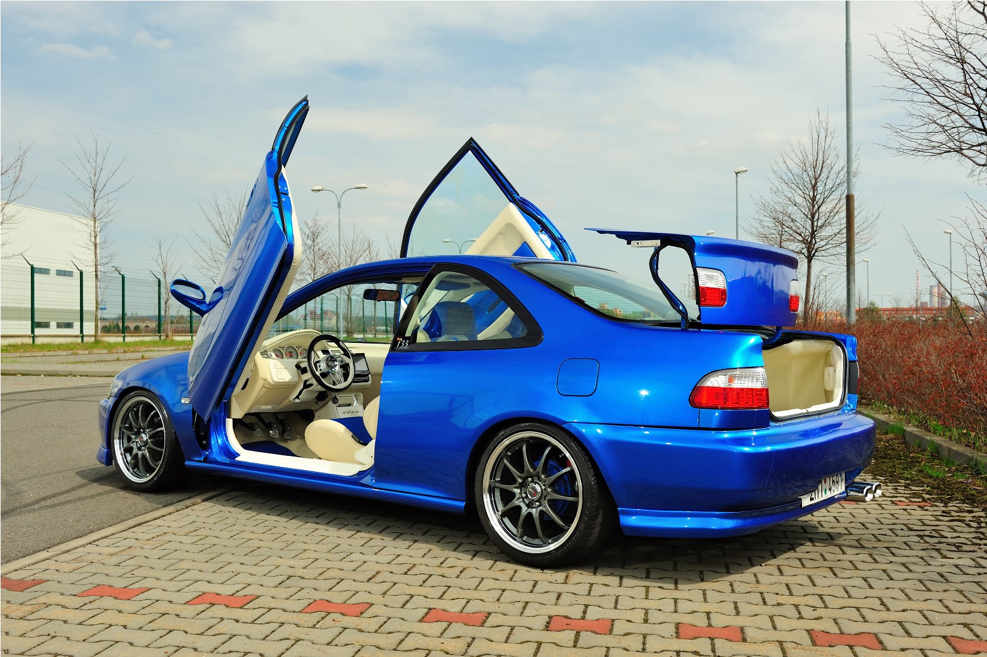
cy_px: 328
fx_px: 959
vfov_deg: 37.8
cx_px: 494
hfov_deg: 54.5
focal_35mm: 35
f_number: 8
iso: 200
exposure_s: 1/200
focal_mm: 35
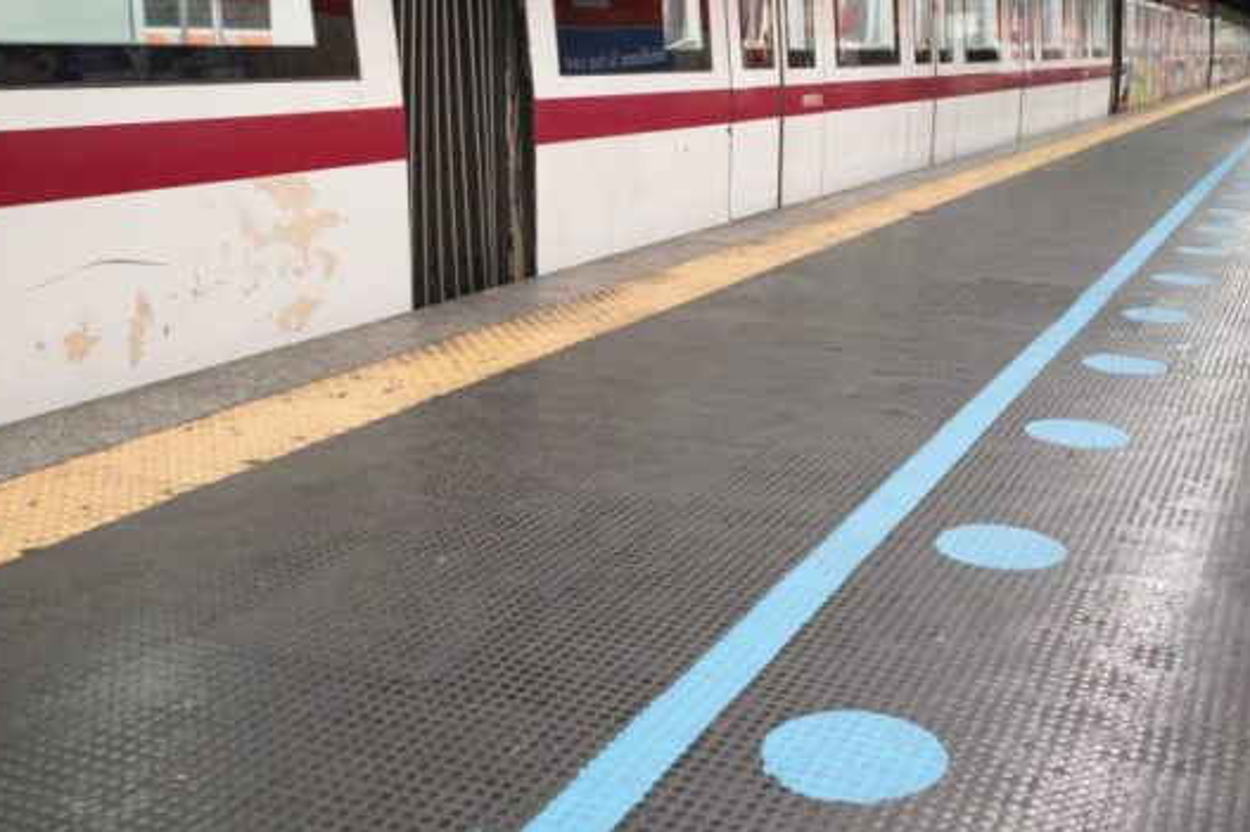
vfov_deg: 37.1
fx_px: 1215
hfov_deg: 54.2
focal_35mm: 35
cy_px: 228
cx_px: 728
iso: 12800
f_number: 5.6
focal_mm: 24
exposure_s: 1/125
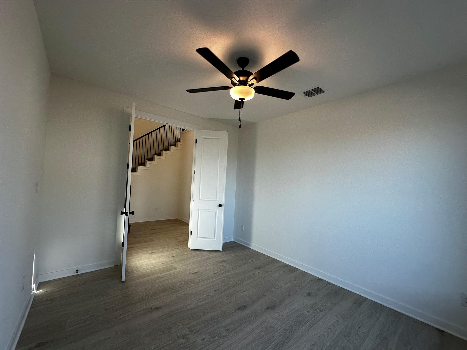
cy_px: 175
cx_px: 234
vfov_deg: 85.7
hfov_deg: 102.1
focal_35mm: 14
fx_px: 189
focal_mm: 2.22
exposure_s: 1/120
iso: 64
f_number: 2.2
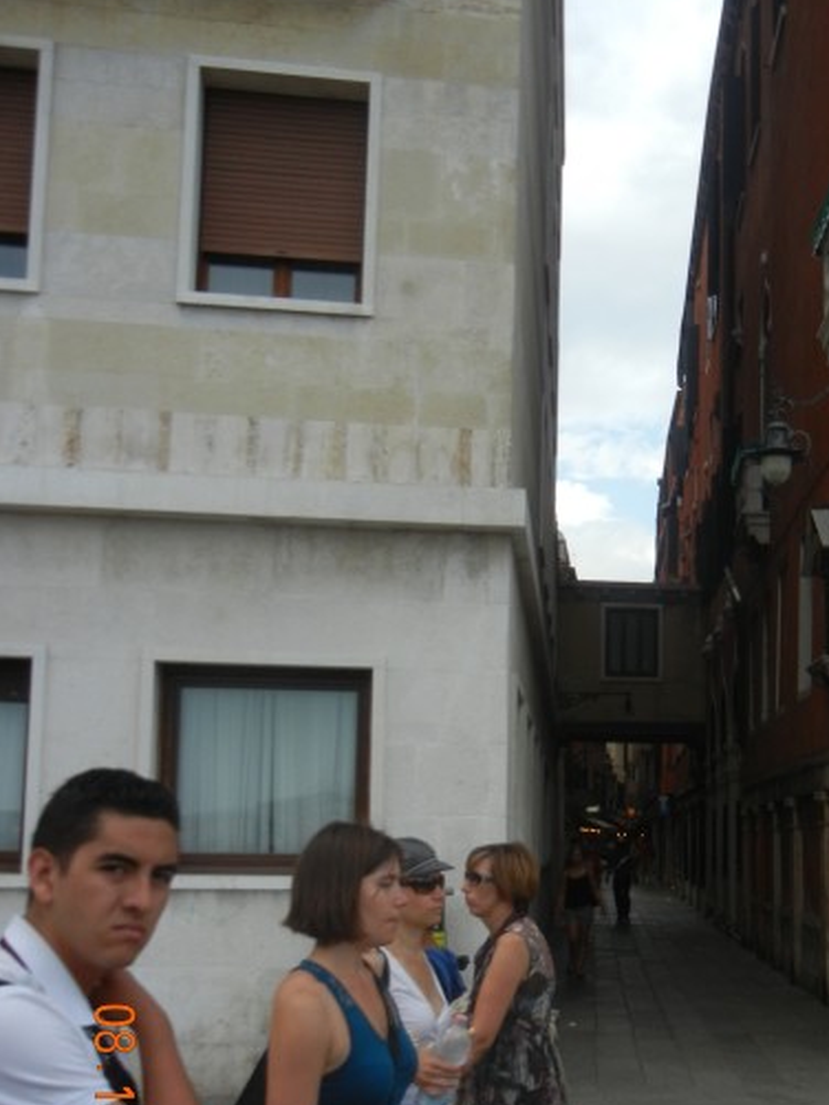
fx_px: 1468
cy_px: 677
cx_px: 617
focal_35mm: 46
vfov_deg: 41.0
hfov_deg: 31.0
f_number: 3.5
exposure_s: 1/488
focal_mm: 5.4
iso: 160
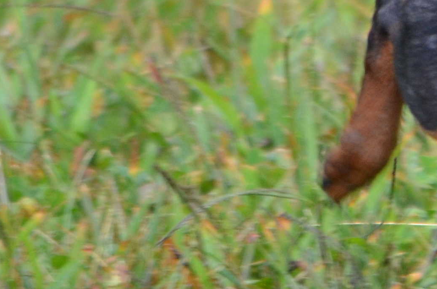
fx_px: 26006
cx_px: 706
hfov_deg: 1.0
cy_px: 124
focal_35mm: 2147
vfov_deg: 0.6
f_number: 5.6
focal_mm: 300
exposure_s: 1/250
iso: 800
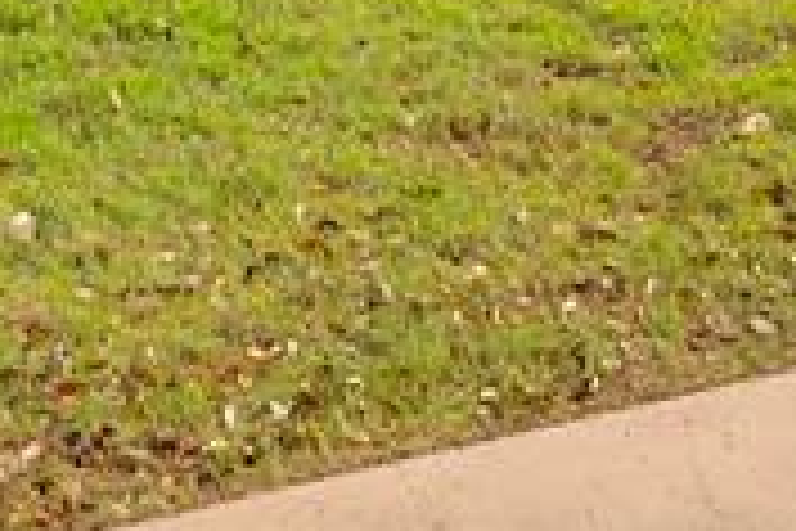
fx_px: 2445
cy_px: -765
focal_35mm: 111
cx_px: 36
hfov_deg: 18.1
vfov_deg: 10.5
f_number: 9
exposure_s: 1/320
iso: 160
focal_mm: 19.1
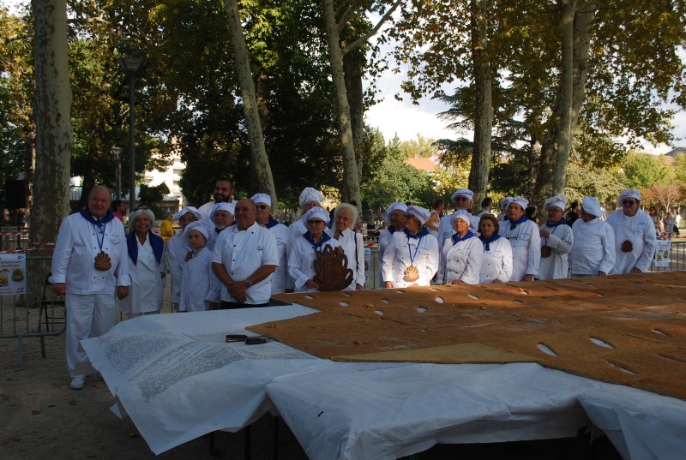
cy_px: 230
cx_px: 343
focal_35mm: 39
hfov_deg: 49.5
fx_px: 745
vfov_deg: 34.4
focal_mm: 26
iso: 100
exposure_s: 1/160
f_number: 6.3
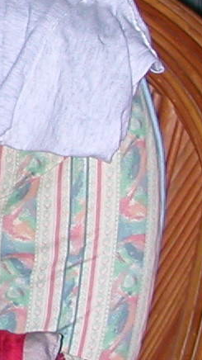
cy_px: 155
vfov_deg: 14.5
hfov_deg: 7.5
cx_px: -330
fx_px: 1410
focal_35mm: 148
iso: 100
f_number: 2.7
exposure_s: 1/59.9
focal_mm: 5.6
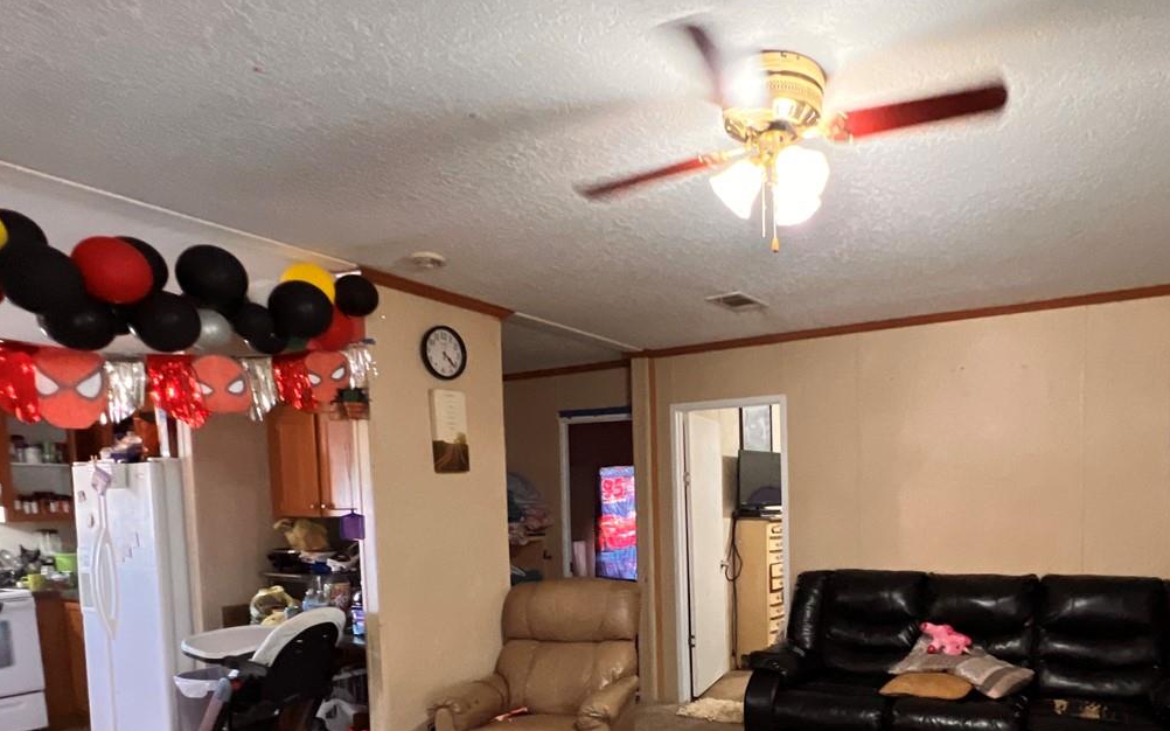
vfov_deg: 52.2
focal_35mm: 22
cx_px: 760
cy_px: 565
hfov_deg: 77.6
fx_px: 701
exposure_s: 1/60
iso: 1000
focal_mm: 1.57
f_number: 1.8
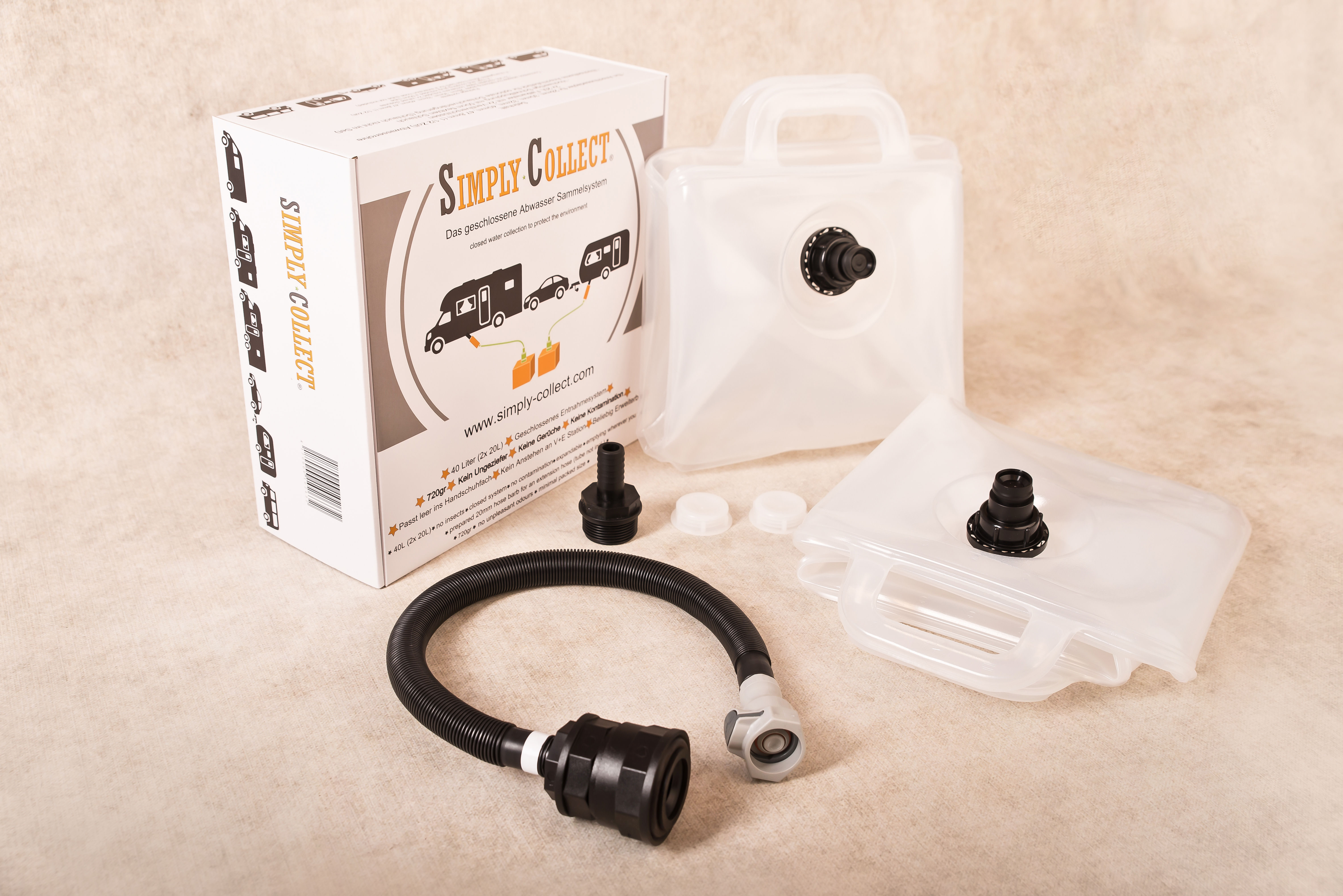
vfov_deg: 36.9
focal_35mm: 36
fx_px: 1343
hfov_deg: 53.1
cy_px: 448
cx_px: 672
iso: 250
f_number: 5.6
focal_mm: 36
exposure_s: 1/200
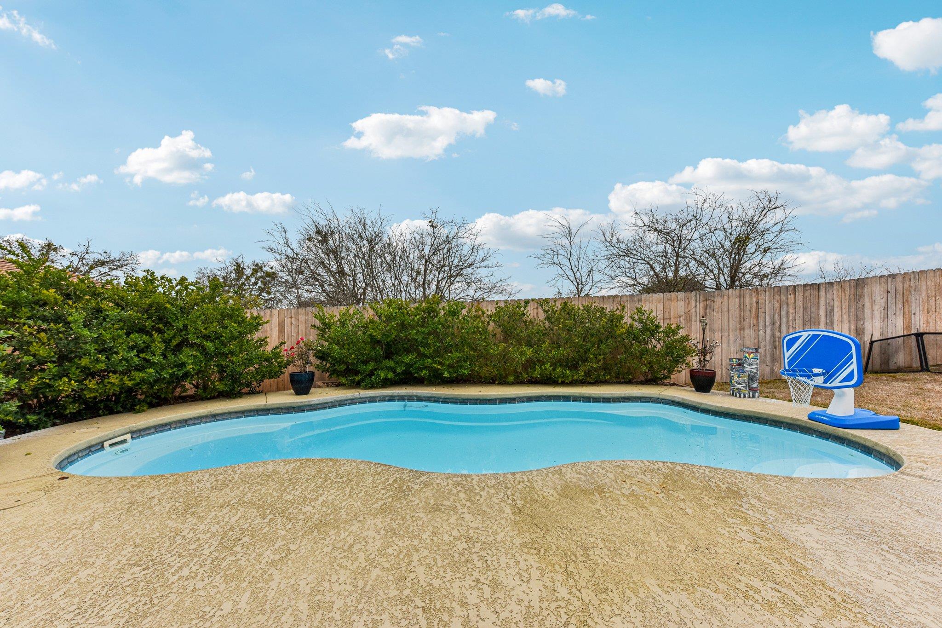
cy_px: 314
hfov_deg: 104.3
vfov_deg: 81.2
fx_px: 366
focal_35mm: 14
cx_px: 471
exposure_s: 1/1600
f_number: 8
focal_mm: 14
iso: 400
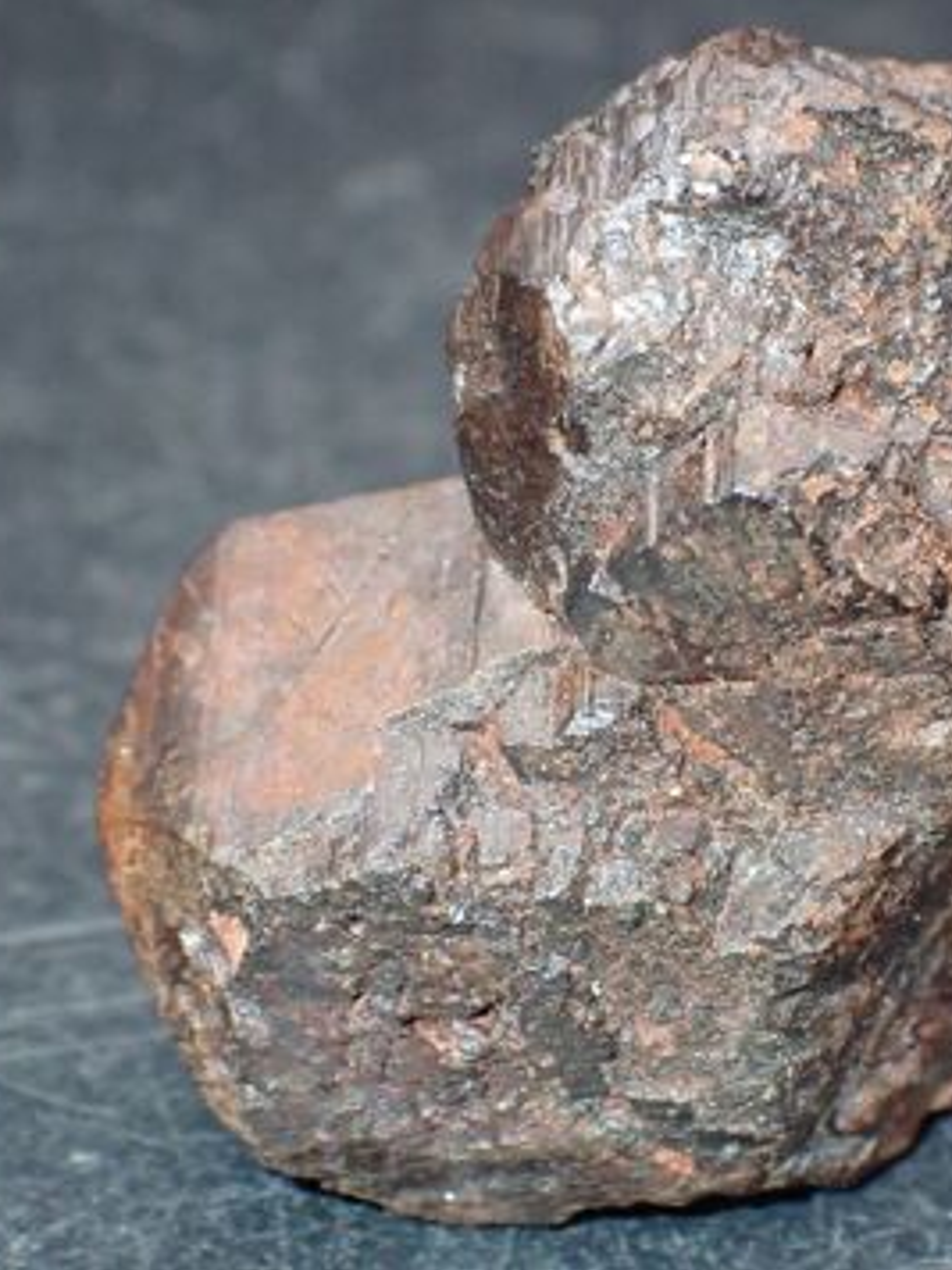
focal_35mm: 135
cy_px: 631
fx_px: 4950
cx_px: 692
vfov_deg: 14.6
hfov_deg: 11.0
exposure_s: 1/100
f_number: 14
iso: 800
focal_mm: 18
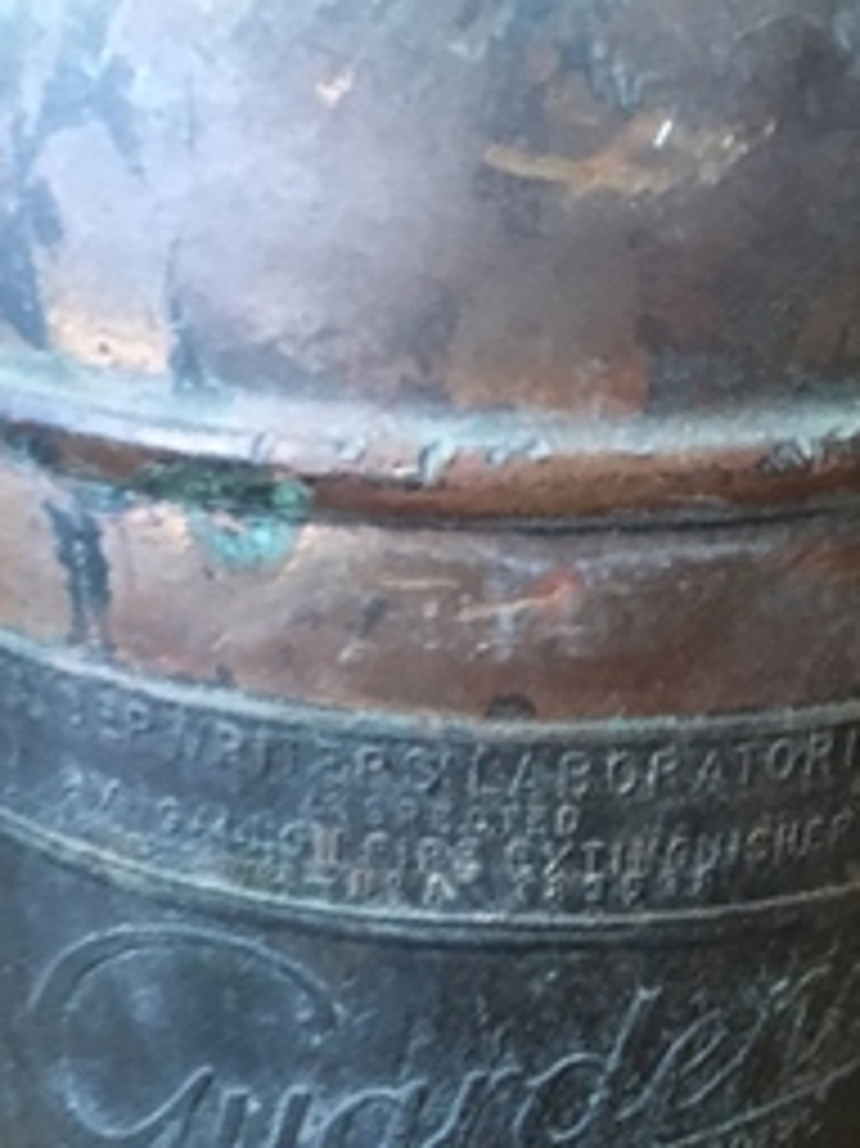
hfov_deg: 22.2
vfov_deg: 26.9
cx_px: 453
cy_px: 1283
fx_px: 2188
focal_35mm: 66
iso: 250
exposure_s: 1/15
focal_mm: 4.15
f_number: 2.2
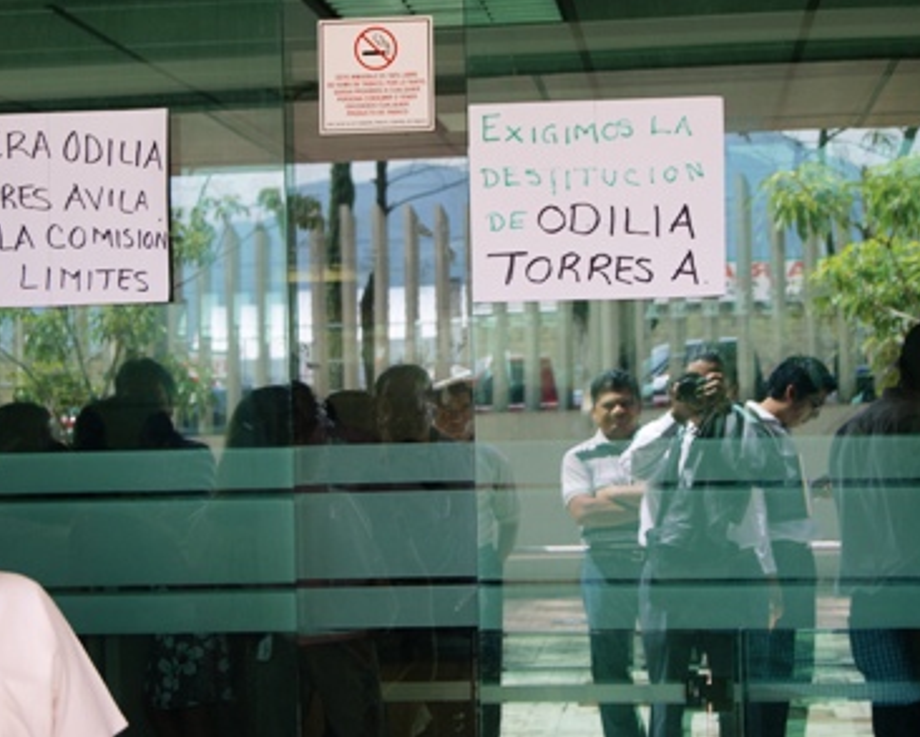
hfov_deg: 22.2
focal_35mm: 86
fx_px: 2342
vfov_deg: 17.9
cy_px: 370
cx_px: 390
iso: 160
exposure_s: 1/80
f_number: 5.6
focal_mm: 50
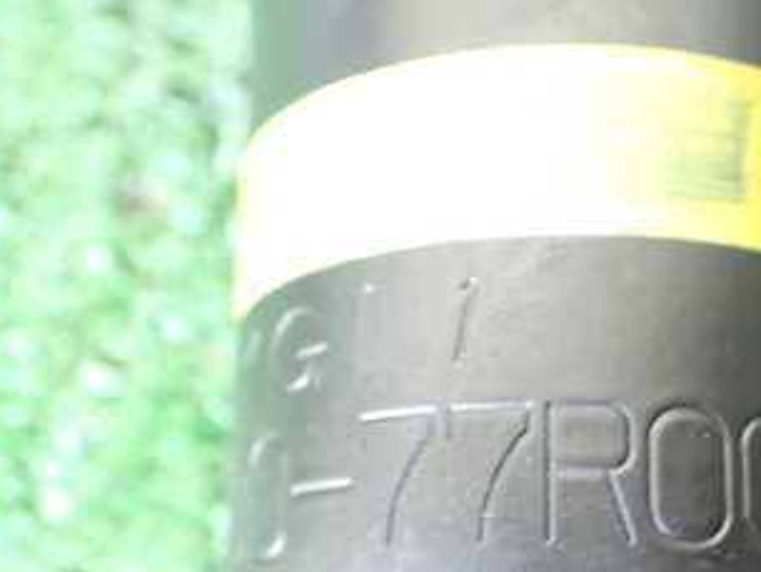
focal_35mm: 59
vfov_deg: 24.3
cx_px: 556
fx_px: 1298
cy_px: 480
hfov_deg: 32.2
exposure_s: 1/30
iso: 1250
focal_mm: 5.4
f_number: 2.3
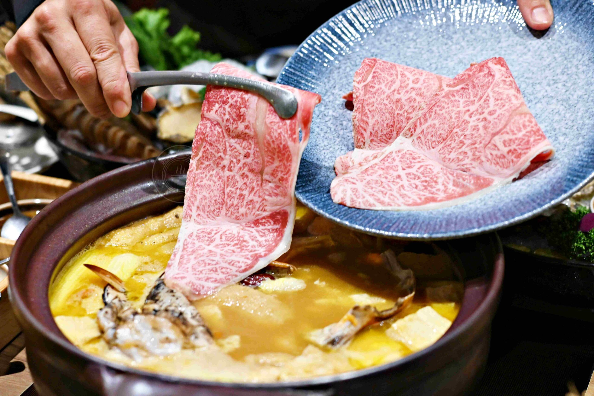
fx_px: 1237
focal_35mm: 75
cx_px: 297
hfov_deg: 27.0
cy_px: 198
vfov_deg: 18.2
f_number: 2.8
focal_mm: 50
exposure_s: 1/200
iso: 1100
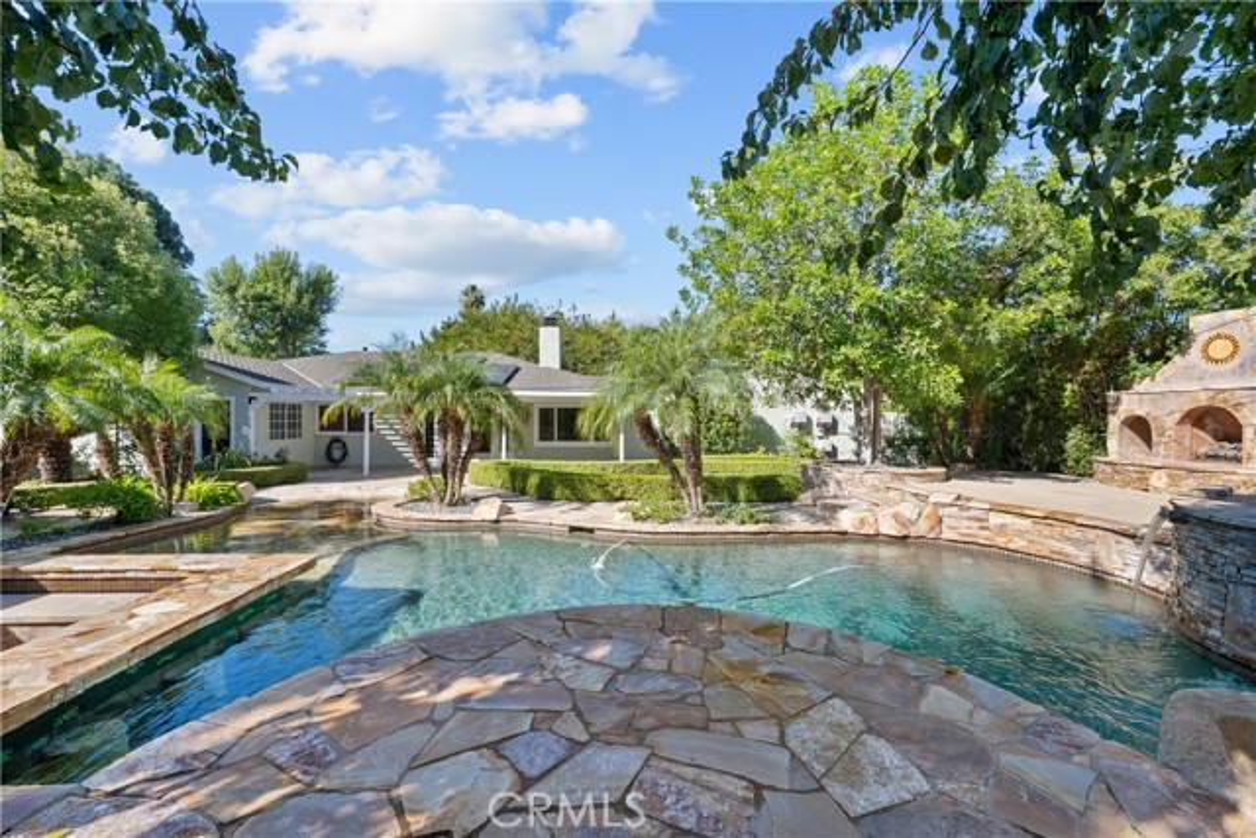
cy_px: 419
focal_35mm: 14
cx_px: 628
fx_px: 489
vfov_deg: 81.2
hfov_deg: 104.2
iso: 100
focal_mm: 14
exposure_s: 1/30
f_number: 9
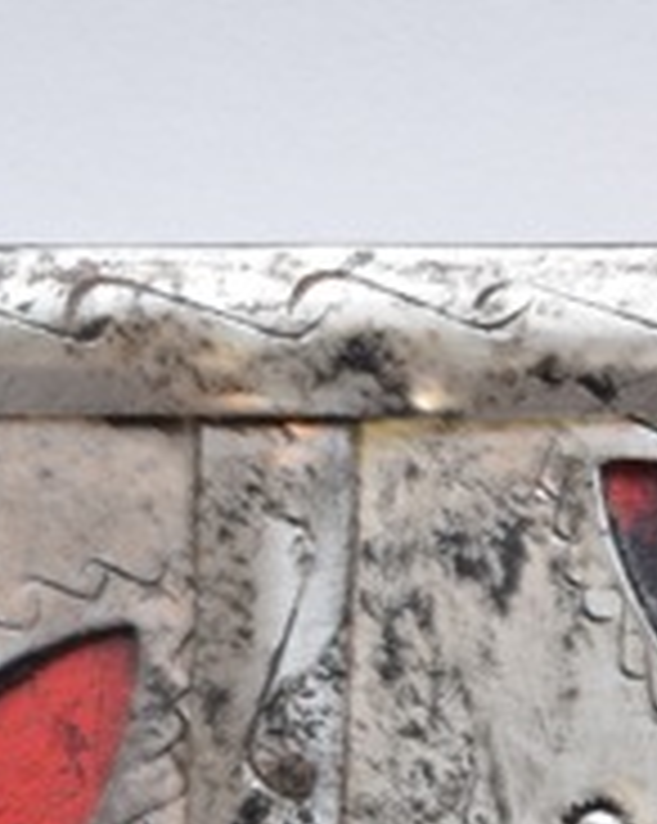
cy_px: 1398
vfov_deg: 4.5
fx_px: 10312
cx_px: 387
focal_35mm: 424
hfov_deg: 3.6
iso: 800
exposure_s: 1/80
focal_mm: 55
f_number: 5.6
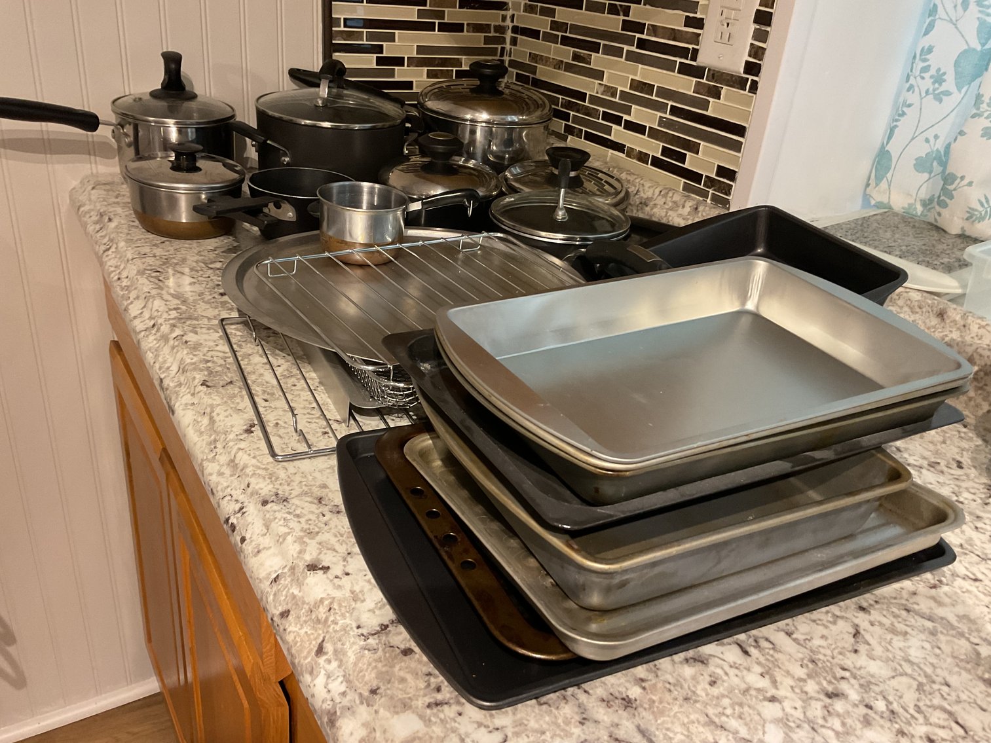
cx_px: 496
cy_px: 372
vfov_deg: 48.2
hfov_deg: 61.7
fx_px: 830
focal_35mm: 29
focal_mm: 3
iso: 200
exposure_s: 1/40
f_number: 1.8
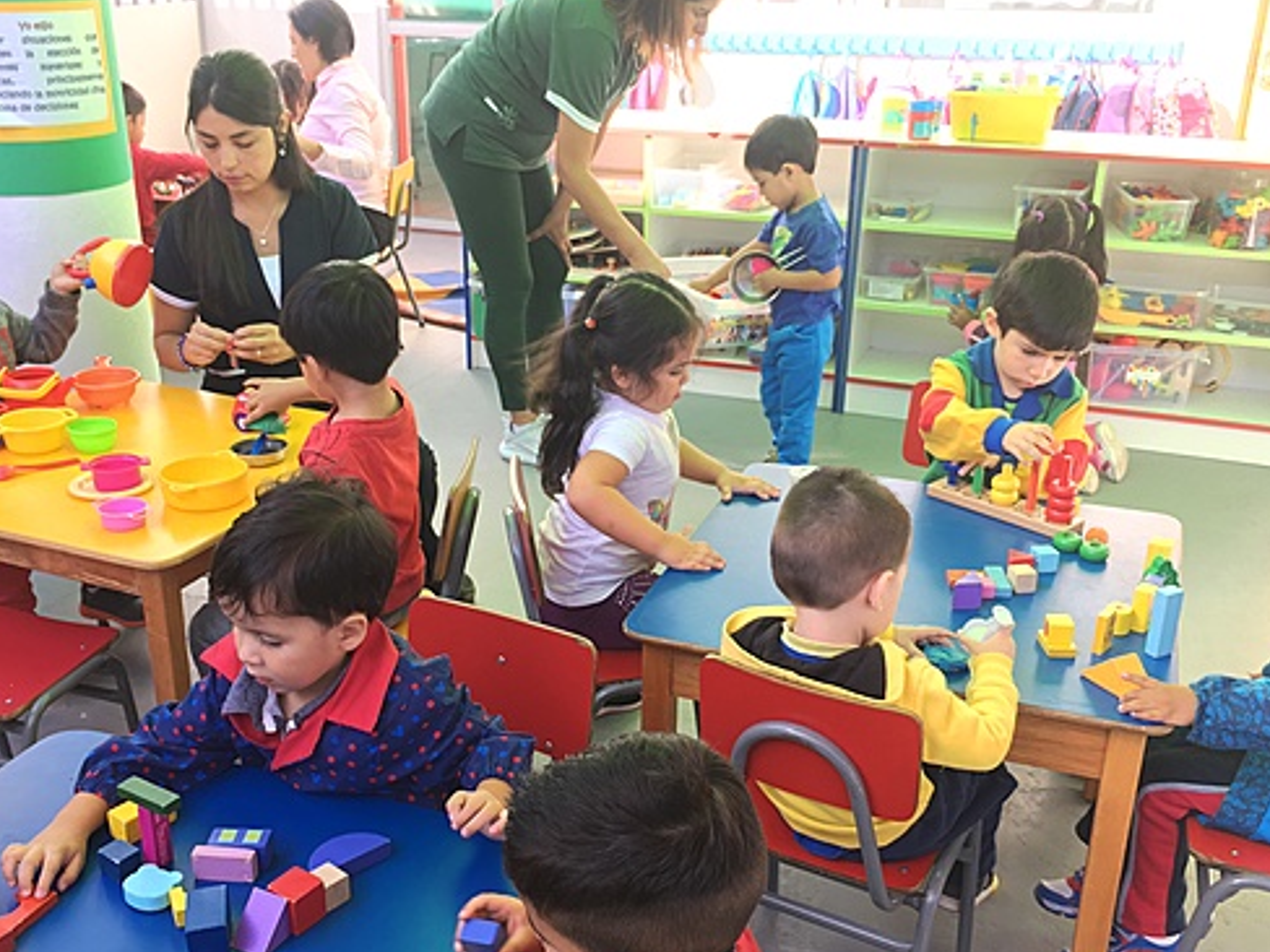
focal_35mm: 38
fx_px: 1394
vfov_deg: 37.6
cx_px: 580
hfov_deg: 48.9
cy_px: 554
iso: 25
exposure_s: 1/100
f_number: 2.2
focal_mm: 4.15
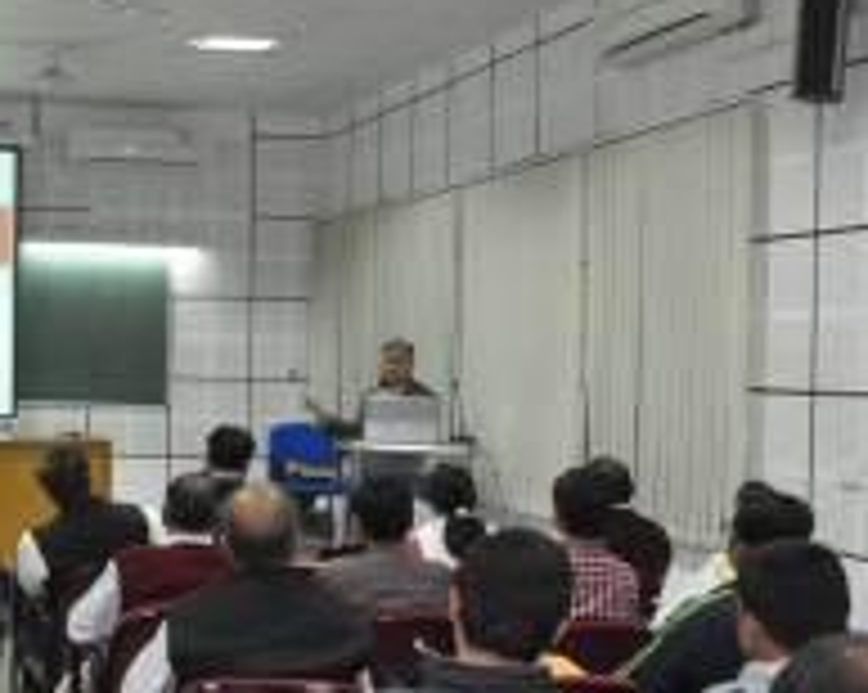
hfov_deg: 30.0
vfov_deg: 25.8
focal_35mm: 59
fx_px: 1514
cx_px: 22
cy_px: 358
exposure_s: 1/100
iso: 3200
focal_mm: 18
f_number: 5.6
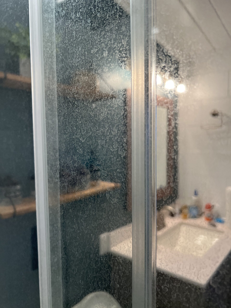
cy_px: 154
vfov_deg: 67.3
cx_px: 116
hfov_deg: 53.1
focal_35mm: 26
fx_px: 231
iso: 100
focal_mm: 5.7
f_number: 1.5
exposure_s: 1/120
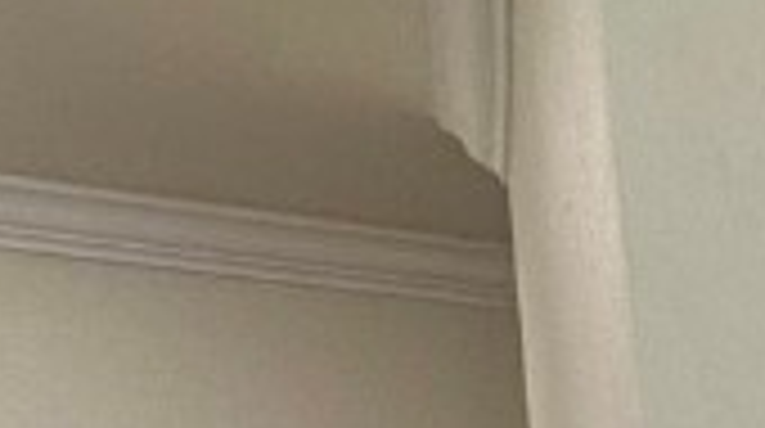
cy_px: 1023
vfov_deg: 11.1
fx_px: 1863
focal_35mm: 92
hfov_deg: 13.9
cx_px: 1944
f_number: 2.2
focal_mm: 2.22
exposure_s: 1/120
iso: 80
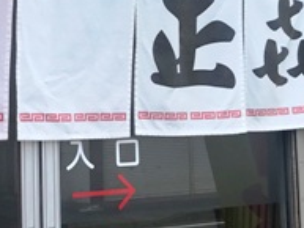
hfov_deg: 21.1
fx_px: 817
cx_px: 173
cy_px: 79
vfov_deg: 15.9
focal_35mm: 93
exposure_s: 1/694
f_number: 1.8
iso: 20
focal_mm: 3.99
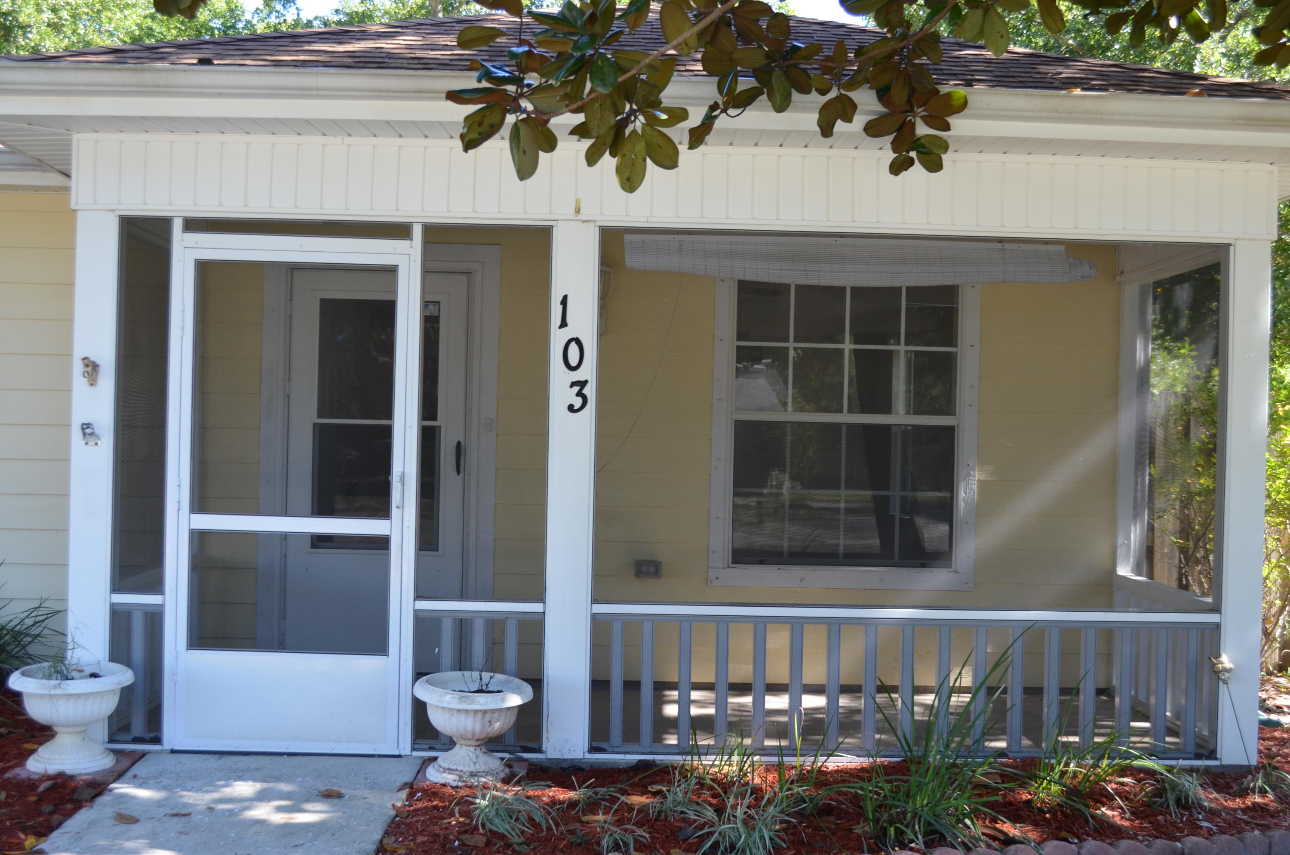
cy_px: 428
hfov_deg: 49.6
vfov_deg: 34.1
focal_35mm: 39
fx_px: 1395
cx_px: 645
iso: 280
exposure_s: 1/125
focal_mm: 26
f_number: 5.6
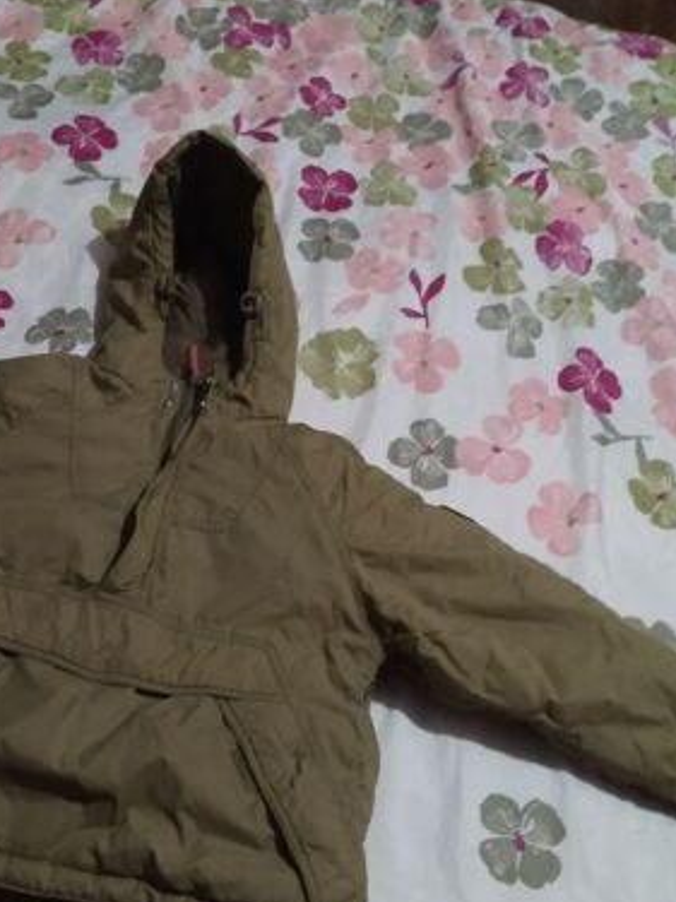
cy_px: 515
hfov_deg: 34.7
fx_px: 1068
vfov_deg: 45.7
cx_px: 217
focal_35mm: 41
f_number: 1.9
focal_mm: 3.94
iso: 1600
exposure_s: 1/13
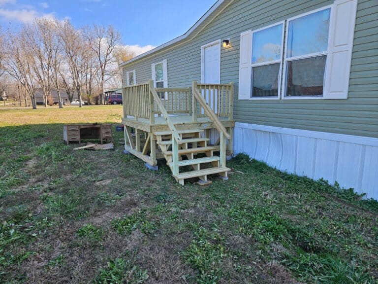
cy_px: 142
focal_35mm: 23
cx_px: 189
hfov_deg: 73.9
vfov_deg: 58.9
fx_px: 251
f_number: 1.8
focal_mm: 5.4
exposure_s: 1/481
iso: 25
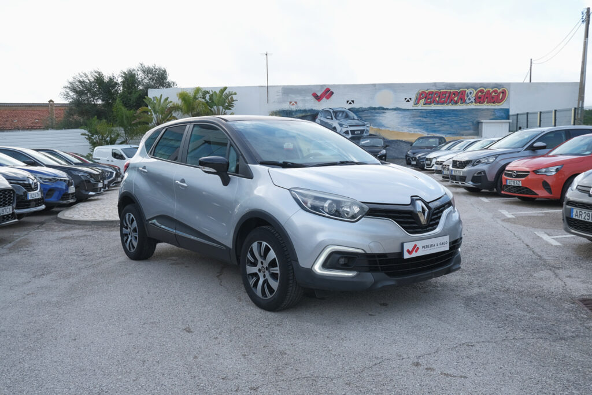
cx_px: 296
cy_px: 198
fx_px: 543
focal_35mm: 33
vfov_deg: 40.0
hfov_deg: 57.2
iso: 160
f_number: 9
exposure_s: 1/100
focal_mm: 22.1
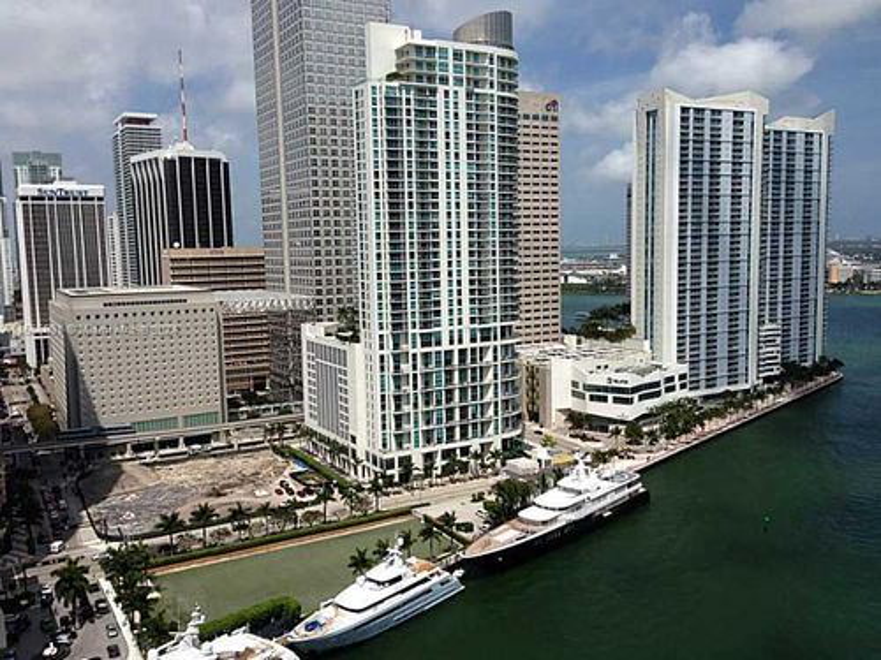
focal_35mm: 33
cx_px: 440
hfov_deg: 55.4
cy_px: 330
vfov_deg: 42.9
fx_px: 840
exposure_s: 1/2857
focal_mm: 4.12
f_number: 2.4
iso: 50
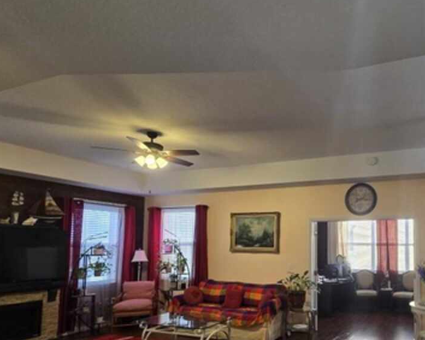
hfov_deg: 67.4
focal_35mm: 23
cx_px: 324
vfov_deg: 59.6
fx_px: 289
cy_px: 224
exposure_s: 1/60
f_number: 2.2
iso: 200
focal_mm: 2.2
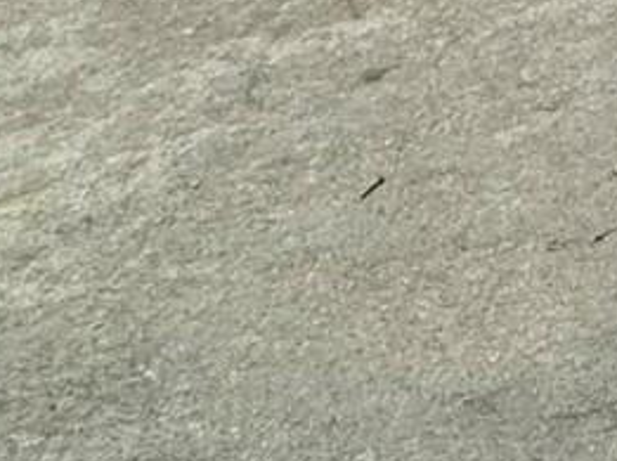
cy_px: -962
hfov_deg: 12.0
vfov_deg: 9.8
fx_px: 1958
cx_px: 1709
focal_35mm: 110
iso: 50
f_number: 2.2
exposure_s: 1/1159
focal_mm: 2.22
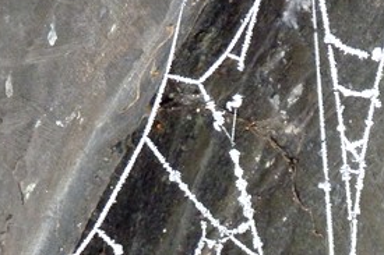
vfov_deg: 1.5
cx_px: 352
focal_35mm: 921
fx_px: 9818
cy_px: 378
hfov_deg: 2.2
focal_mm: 54.5
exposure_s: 1/100
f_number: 5.7
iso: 200
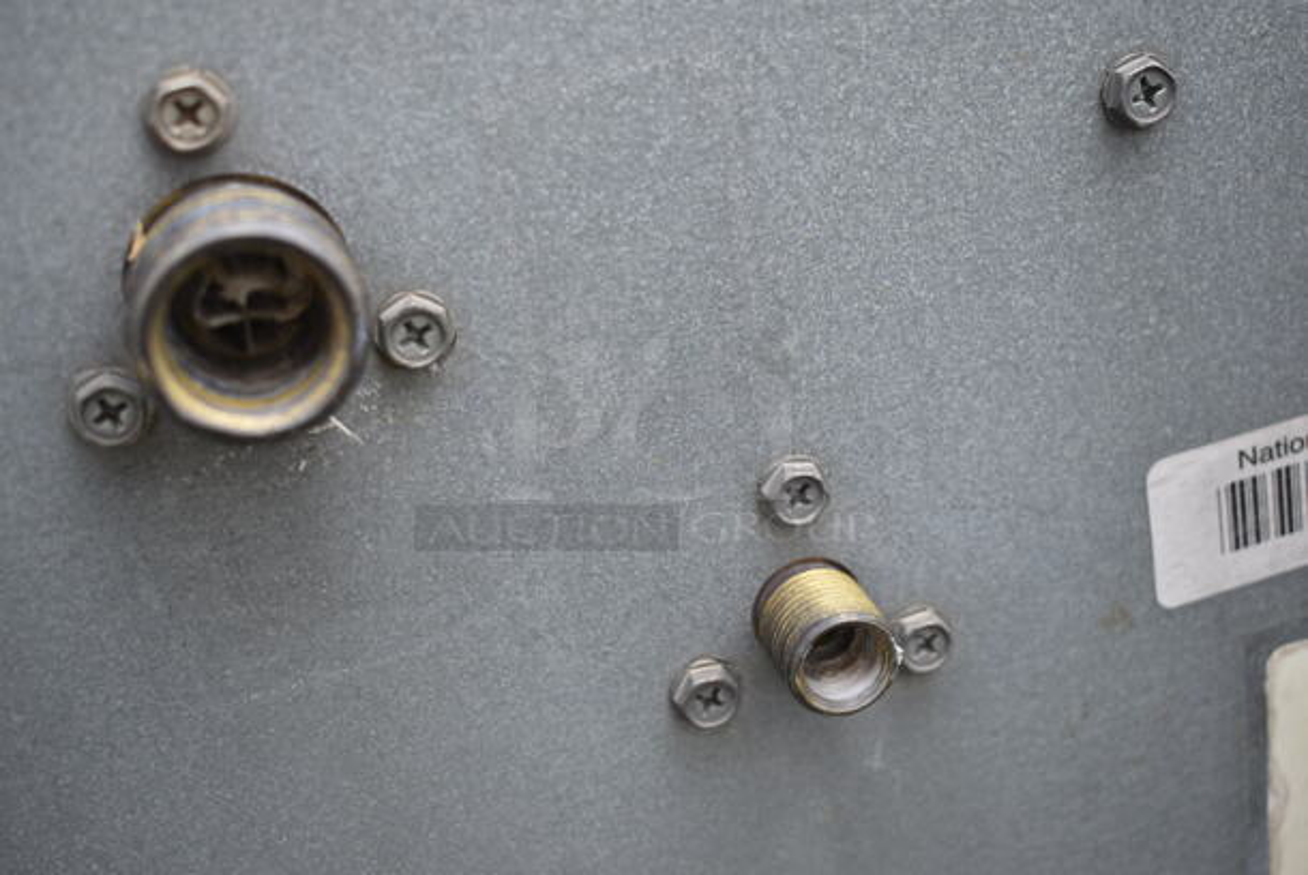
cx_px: 654
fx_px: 1855
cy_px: 438
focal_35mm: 51
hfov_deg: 38.8
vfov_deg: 26.5
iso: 100
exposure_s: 1/80
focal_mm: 34
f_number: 4.5
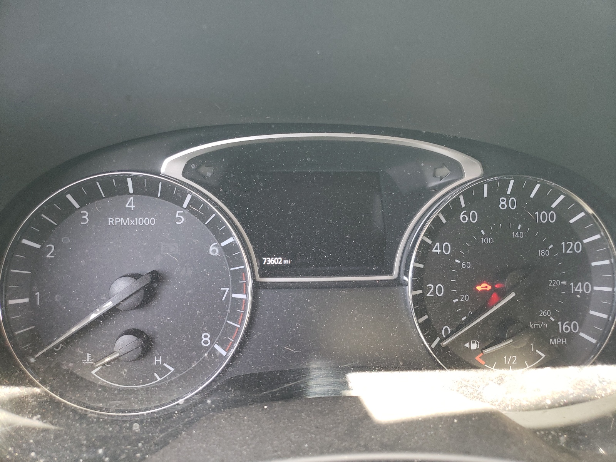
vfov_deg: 53.1
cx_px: 308
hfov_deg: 67.3
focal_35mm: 26
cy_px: 231
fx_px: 463
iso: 132
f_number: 1.5
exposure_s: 1/50
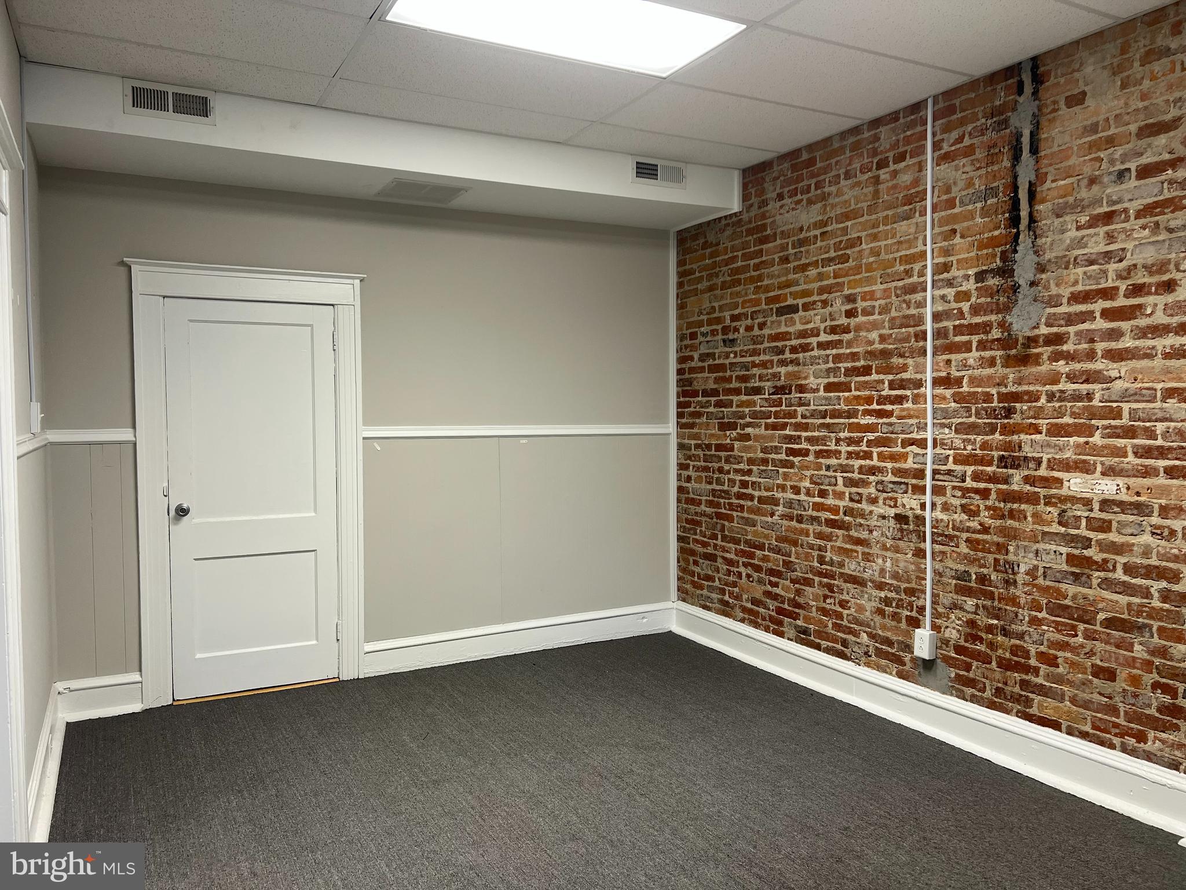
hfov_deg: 67.3
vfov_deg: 53.1
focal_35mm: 26
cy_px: 445
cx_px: 593
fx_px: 891
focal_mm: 5.7
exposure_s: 1/120
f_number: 1.5
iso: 100
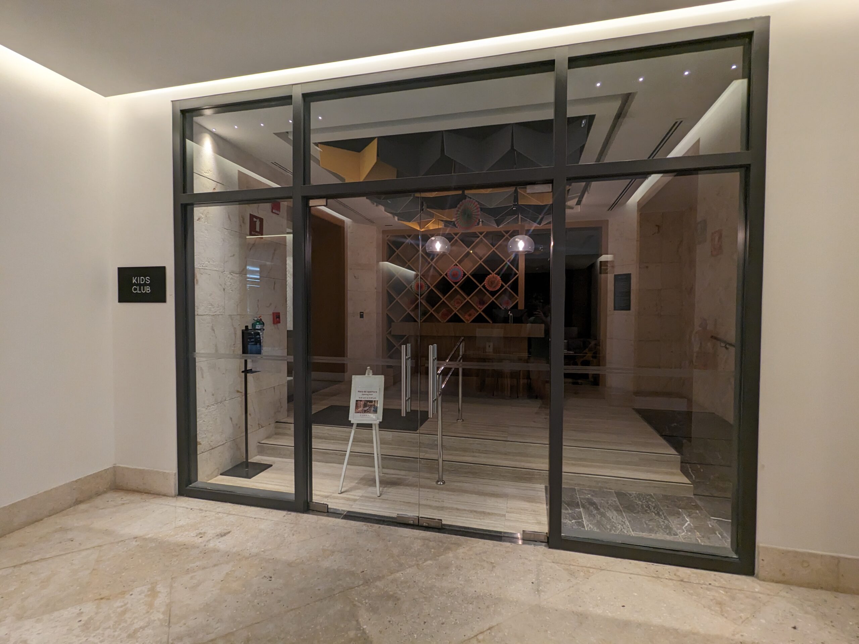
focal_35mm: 16
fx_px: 397
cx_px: 430
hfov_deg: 94.5
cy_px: 322
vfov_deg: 78.1
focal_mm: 2.35
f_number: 2.2
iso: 159
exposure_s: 1/60
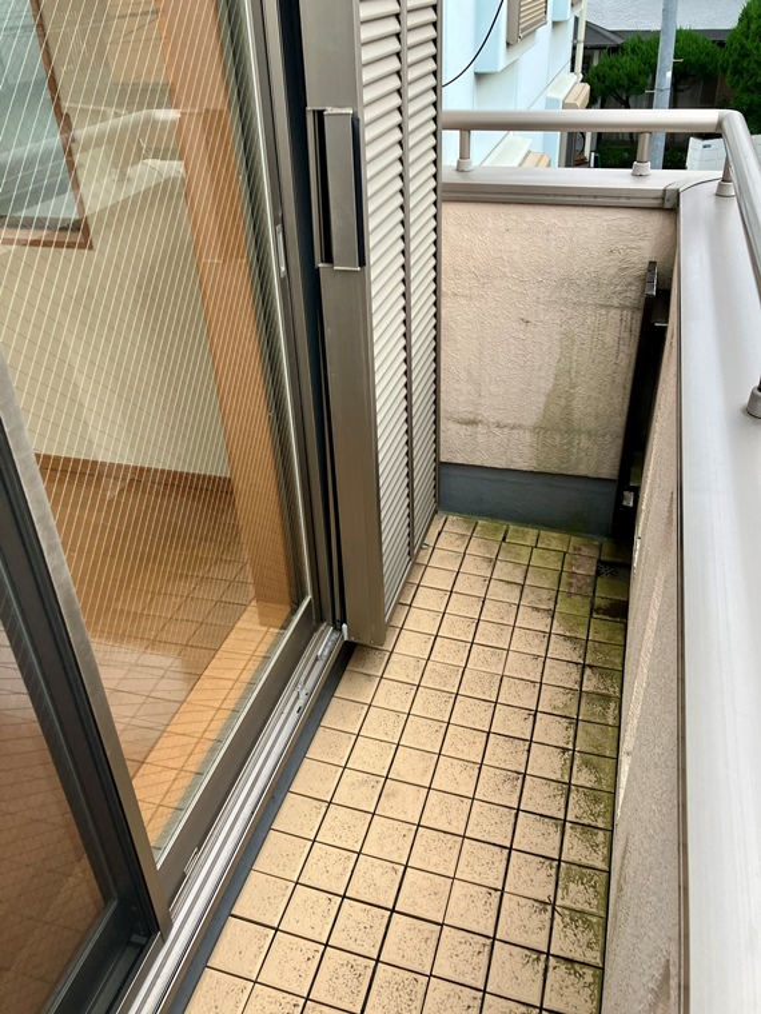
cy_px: 507
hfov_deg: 49.7
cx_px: 380
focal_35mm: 28
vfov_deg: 63.4
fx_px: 821
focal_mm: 3.99
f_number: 1.8
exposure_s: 1/100
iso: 40
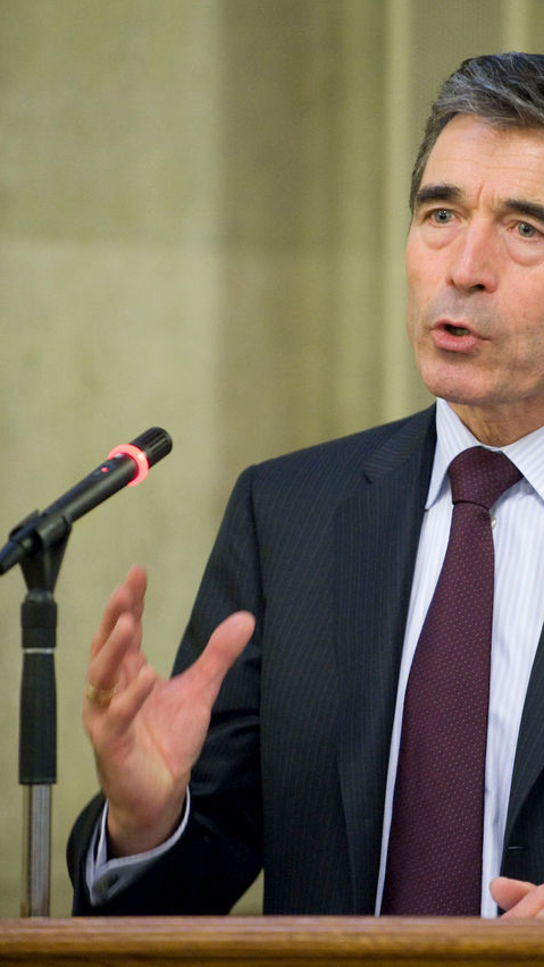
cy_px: 435
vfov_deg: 7.2
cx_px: 476
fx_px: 7671
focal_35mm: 299
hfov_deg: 4.1
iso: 3200
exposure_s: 1/100
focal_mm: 190
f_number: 3.2
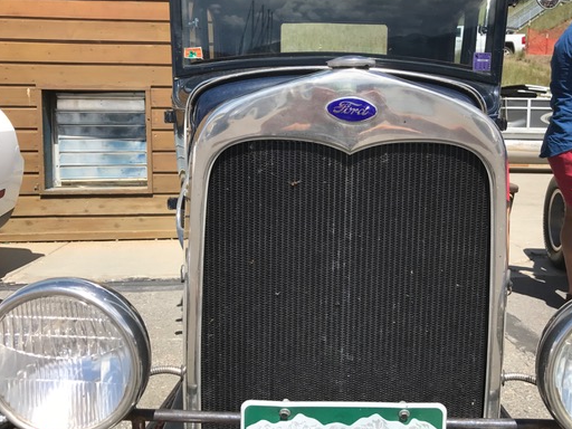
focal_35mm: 35
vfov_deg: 40.6
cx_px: 333
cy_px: 187
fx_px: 578
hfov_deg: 52.4
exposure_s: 1/1742
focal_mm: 3.99
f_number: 1.8
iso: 20
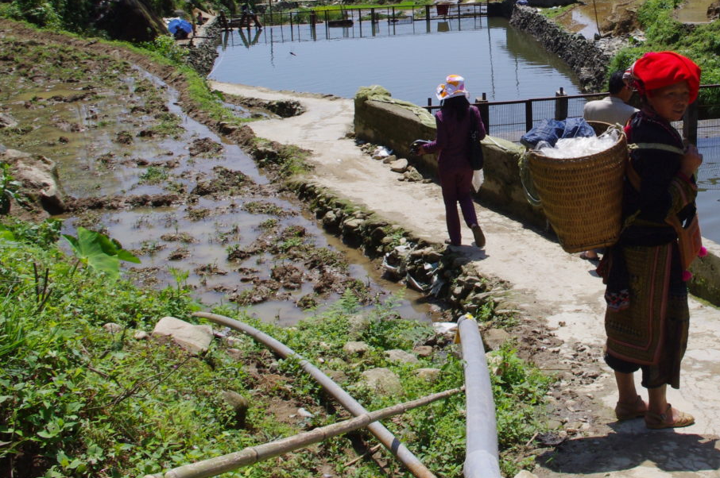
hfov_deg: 36.3
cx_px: 571
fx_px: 1059
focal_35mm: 53
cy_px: 76
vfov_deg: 24.9
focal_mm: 20
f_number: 14
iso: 400
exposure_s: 1/250
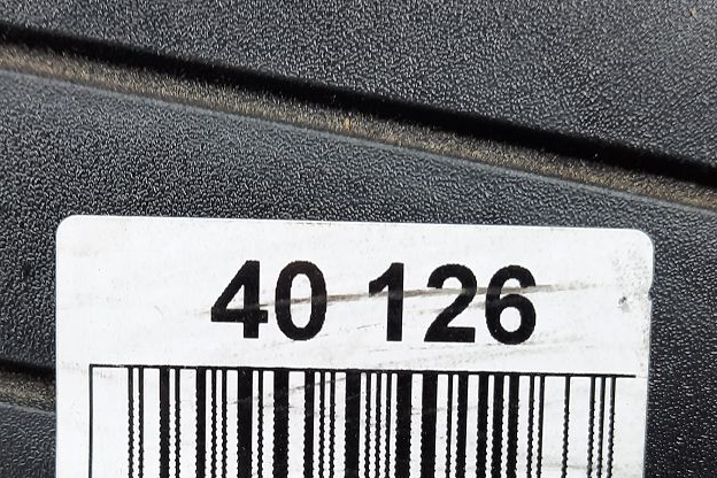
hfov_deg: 39.6
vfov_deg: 26.3
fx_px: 996
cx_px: 338
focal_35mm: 50
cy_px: 408
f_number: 2
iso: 64
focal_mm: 4.6
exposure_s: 1/50
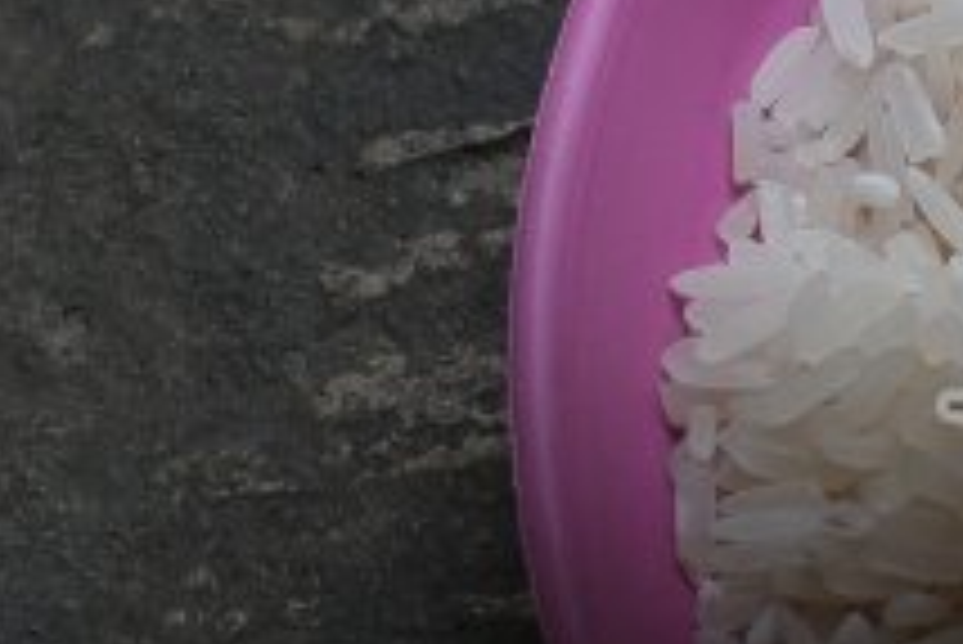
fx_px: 7013
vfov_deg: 5.3
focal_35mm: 262
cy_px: 187
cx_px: 1688
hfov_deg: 7.6
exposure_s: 1/160
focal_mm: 23
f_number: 4.5
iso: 500
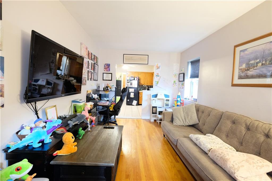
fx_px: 113
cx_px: 136
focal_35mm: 15
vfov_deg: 77.3
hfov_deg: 100.4
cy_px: 90
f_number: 4
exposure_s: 1/30
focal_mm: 10
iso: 3200
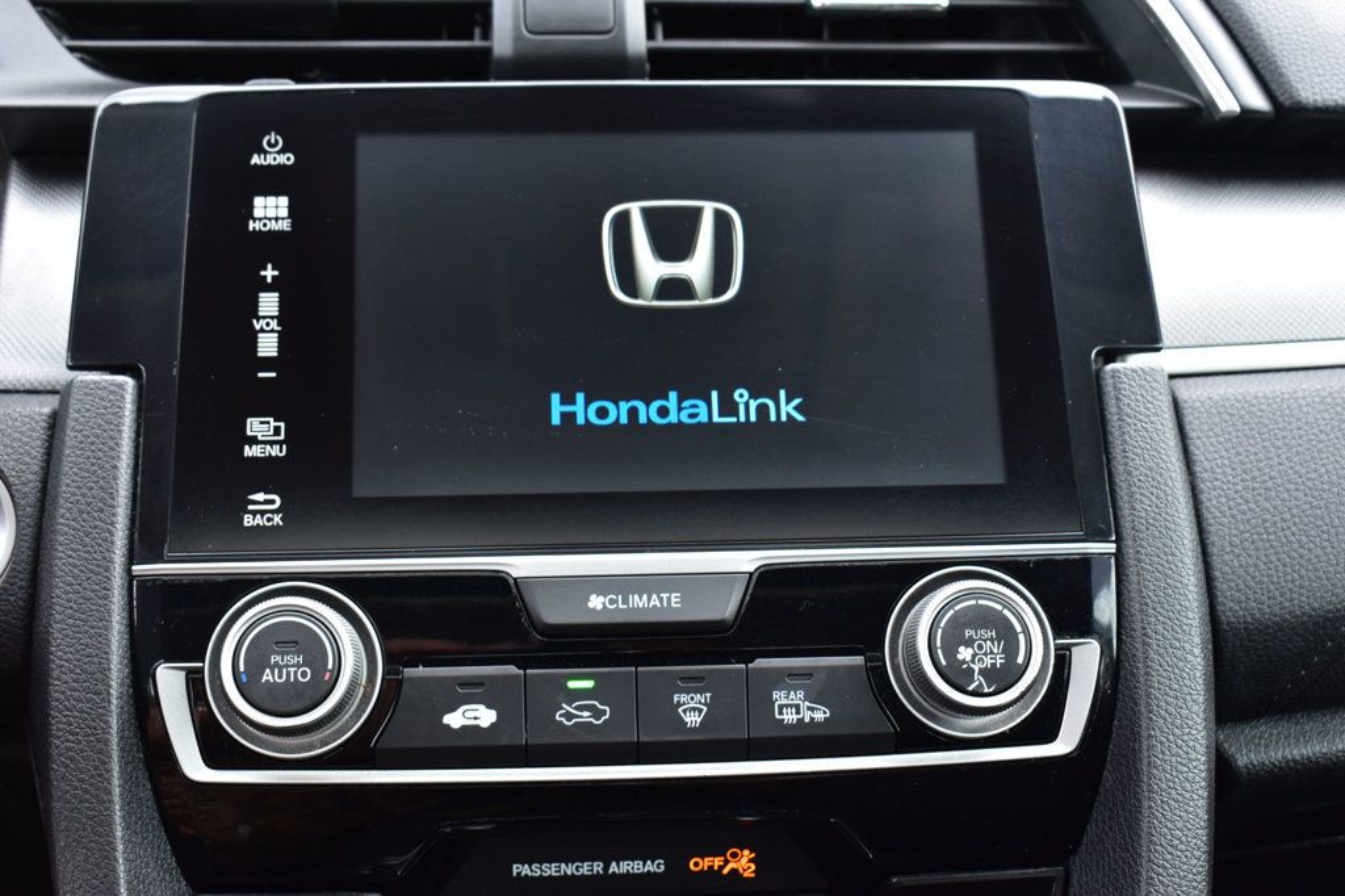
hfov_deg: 38.9
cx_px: 672
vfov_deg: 26.5
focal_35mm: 51
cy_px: 448
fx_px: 1905
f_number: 7.1
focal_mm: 34
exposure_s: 1/30
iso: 400
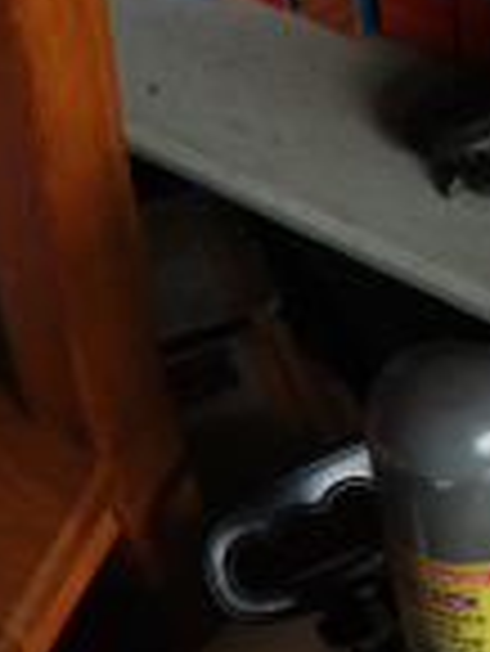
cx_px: -629
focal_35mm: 115
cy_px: 324
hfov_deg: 11.1
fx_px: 2167
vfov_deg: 17.1
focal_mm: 22
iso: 400
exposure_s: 1/30
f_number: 4
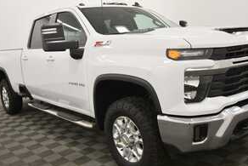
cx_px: 137
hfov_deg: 51.8
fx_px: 255
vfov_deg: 36.0
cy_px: 86
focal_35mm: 37
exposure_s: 1/200
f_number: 5.6
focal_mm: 18
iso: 800
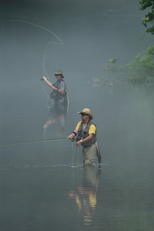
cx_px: 77
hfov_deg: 2.3
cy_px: 116
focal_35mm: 600
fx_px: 3839
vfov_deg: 3.4
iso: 400
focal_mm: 400
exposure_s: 1/125
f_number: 6.3
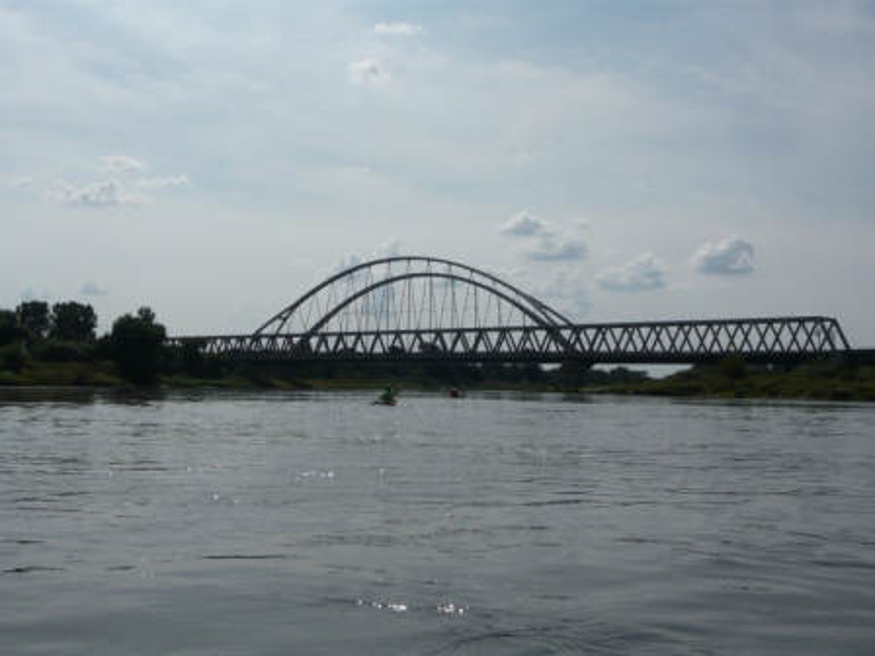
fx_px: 1087
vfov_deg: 33.6
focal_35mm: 43
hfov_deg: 43.9
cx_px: 438
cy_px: 328
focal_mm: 7
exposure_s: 1/640
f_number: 10
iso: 100
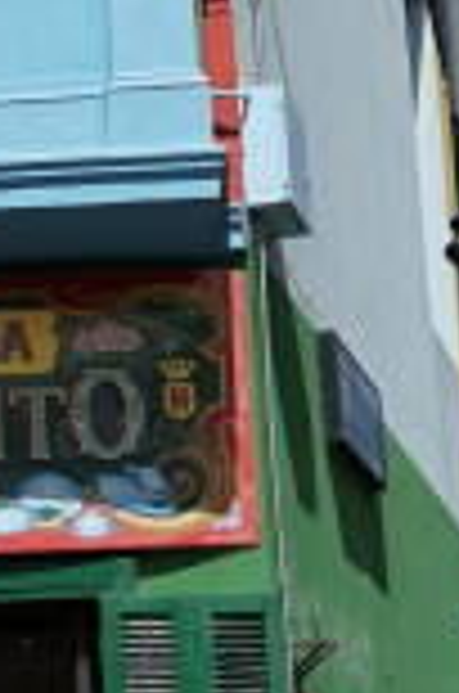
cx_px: 32
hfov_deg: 9.1
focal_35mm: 150
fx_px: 2882
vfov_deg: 13.7
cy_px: 351
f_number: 11
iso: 100
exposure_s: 1/160
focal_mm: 24
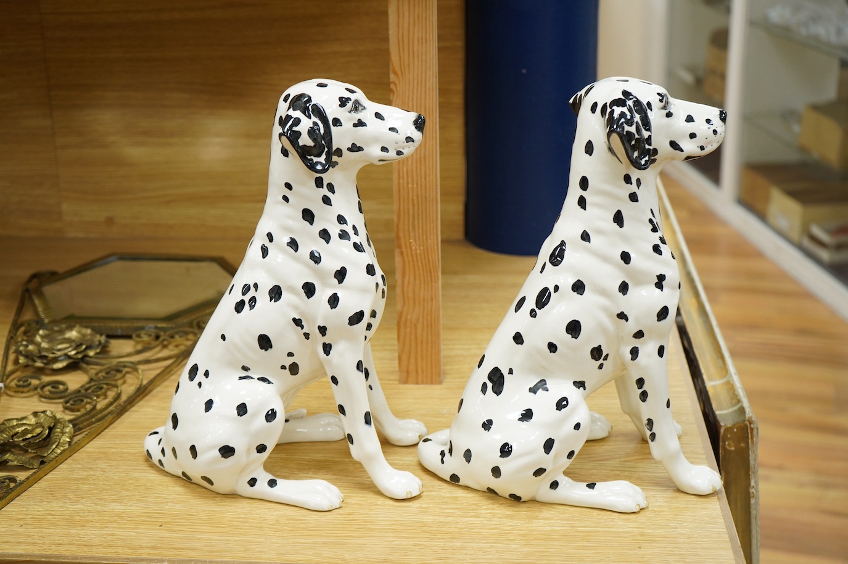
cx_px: 424
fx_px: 1153
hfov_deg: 40.4
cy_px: 282
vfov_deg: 27.5
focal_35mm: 49
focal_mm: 49
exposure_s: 1/160
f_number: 4.5
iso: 1600
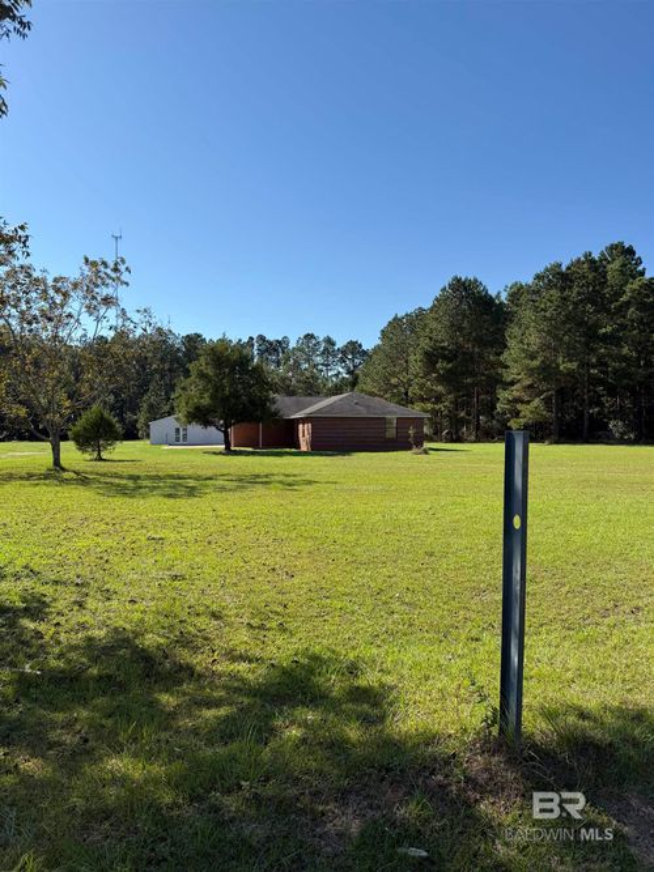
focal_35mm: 24
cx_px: 327
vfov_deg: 71.6
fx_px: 605
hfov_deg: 56.8
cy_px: 436
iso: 100
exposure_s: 1/3425
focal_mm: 6.76
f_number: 1.78
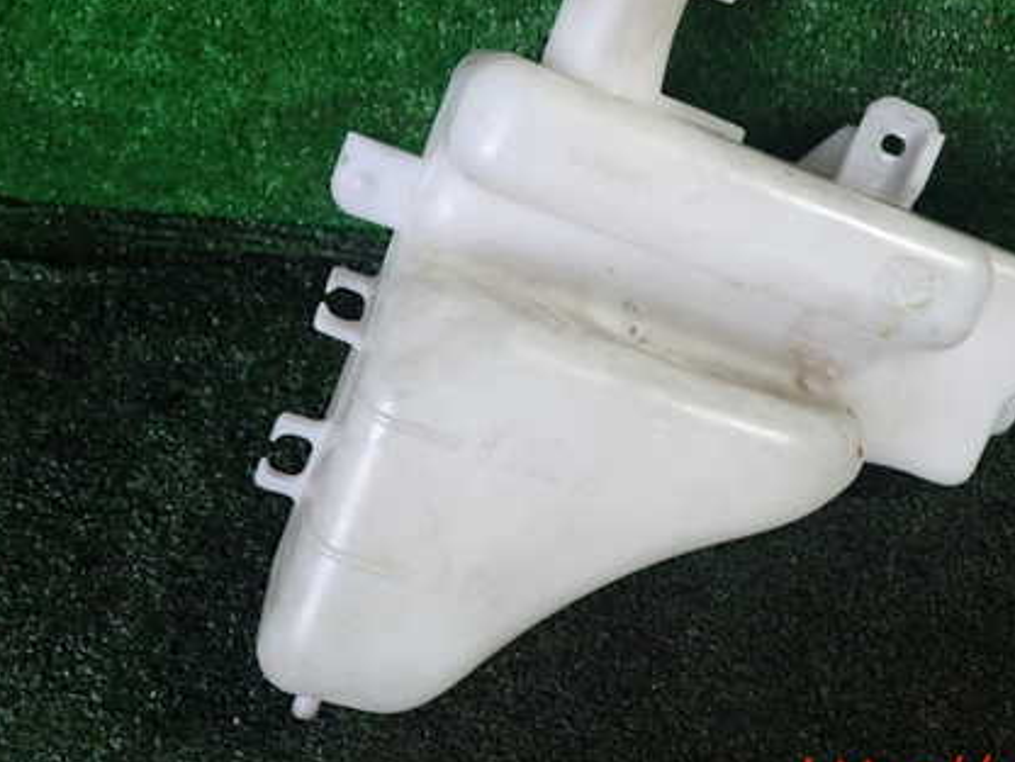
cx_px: 623
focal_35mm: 36
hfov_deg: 50.9
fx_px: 1056
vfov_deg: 39.3
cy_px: 265
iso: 400
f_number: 2
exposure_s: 1/30
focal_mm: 4.5
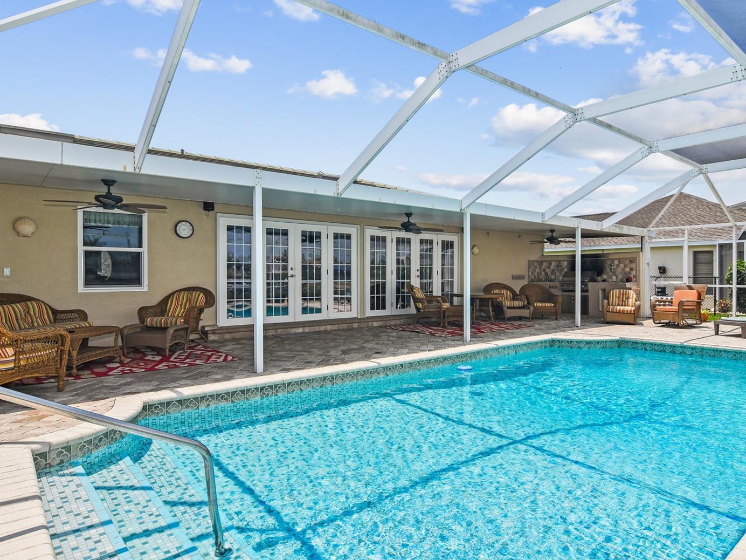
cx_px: 407
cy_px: 279
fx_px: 431
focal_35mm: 20
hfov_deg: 81.5
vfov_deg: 66.0
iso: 200
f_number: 8
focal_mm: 12
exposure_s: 1/400
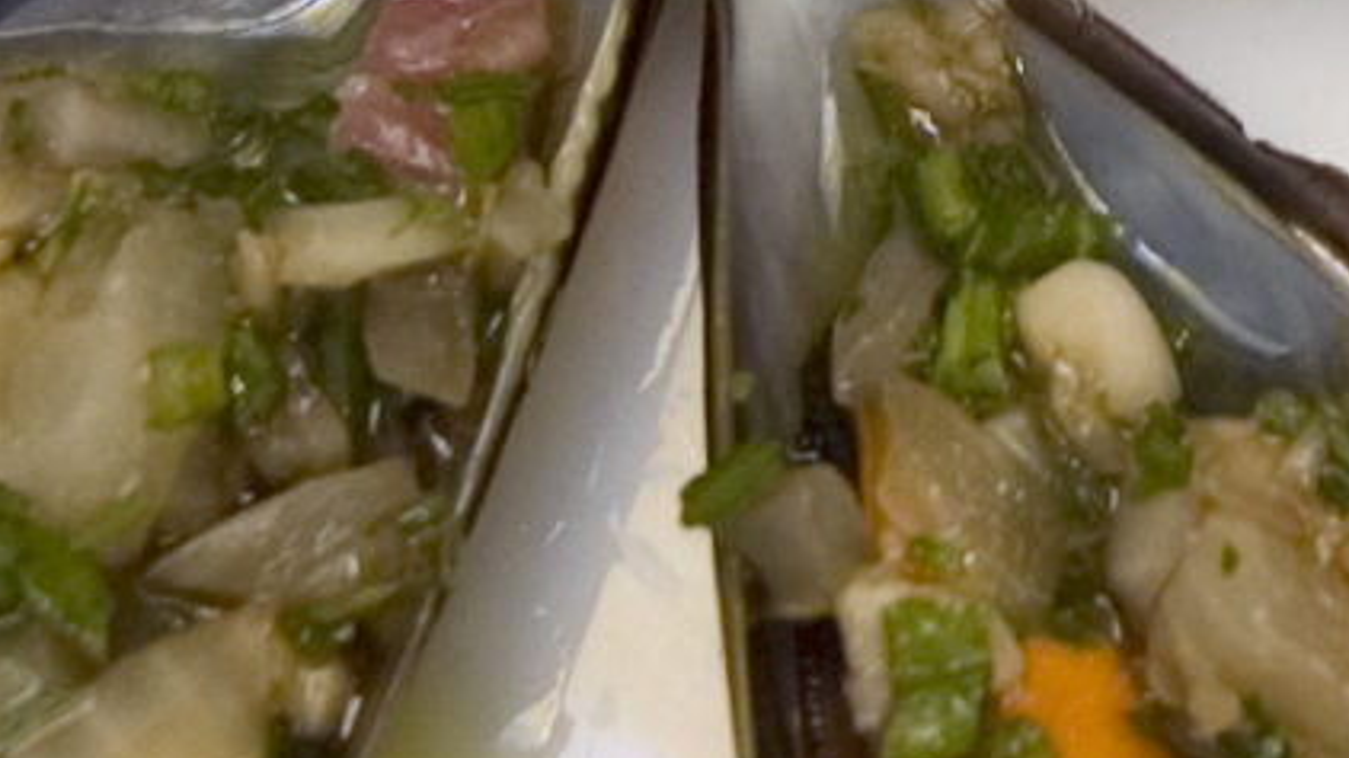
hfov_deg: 7.7
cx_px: 1988
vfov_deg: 4.3
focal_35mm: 276
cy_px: -748
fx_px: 9875
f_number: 4
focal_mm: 29
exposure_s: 1/8
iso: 400
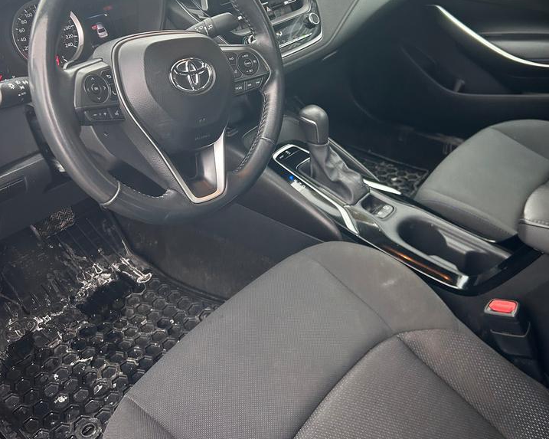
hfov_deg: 52.9
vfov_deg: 42.3
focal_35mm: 34
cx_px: 275
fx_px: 552
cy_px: 120
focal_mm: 5.7
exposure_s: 1/121
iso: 125
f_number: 1.5
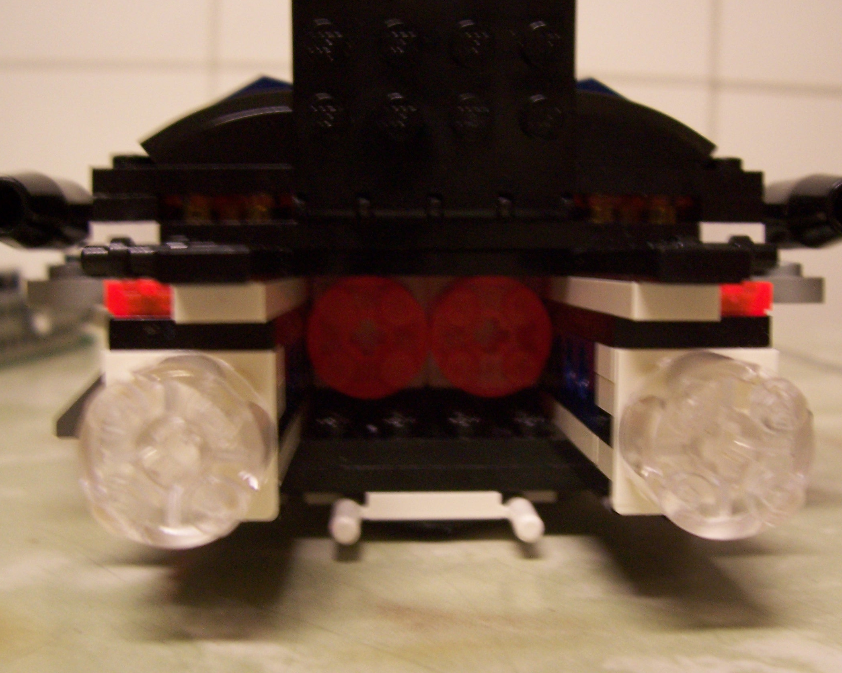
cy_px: 342
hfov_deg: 46.8
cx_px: 453
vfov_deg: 38.2
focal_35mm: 39
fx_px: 972
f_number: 2.7
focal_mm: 5.6
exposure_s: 1/8
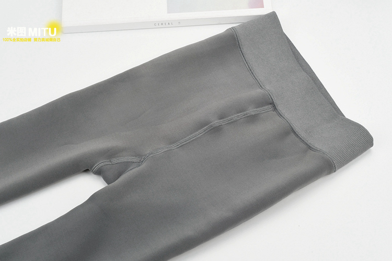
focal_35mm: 50
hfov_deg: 39.6
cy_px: 130
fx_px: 544
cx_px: 196
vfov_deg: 27.0
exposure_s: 1/125
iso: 100
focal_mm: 50
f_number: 9
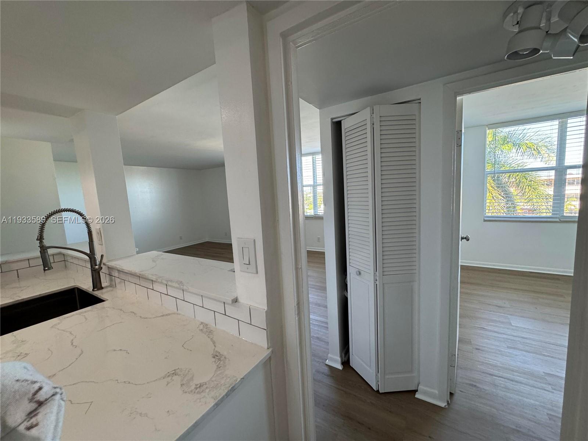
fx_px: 238
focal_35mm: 14
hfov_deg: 102.1
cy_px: 220
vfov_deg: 85.7
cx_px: 294
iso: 200
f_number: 2.2
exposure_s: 1/120
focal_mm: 2.22
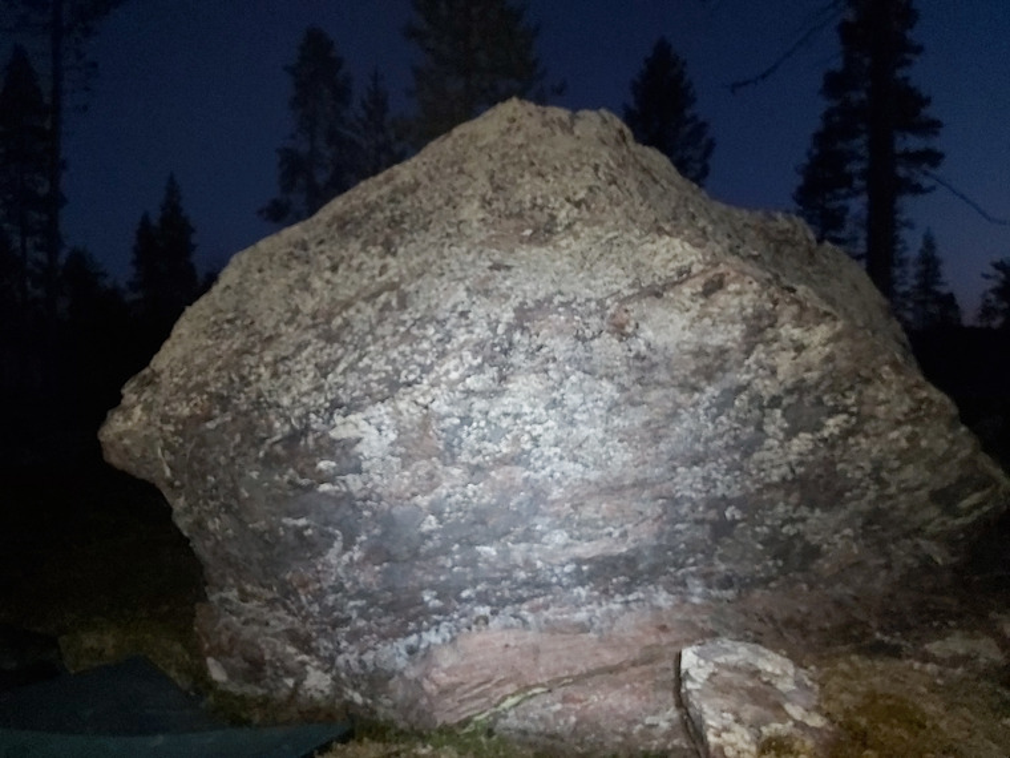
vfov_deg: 53.1
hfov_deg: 67.3
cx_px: 505
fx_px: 759
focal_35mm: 26
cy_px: 379
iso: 640
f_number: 1.7
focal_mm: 3.92
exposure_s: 1/25
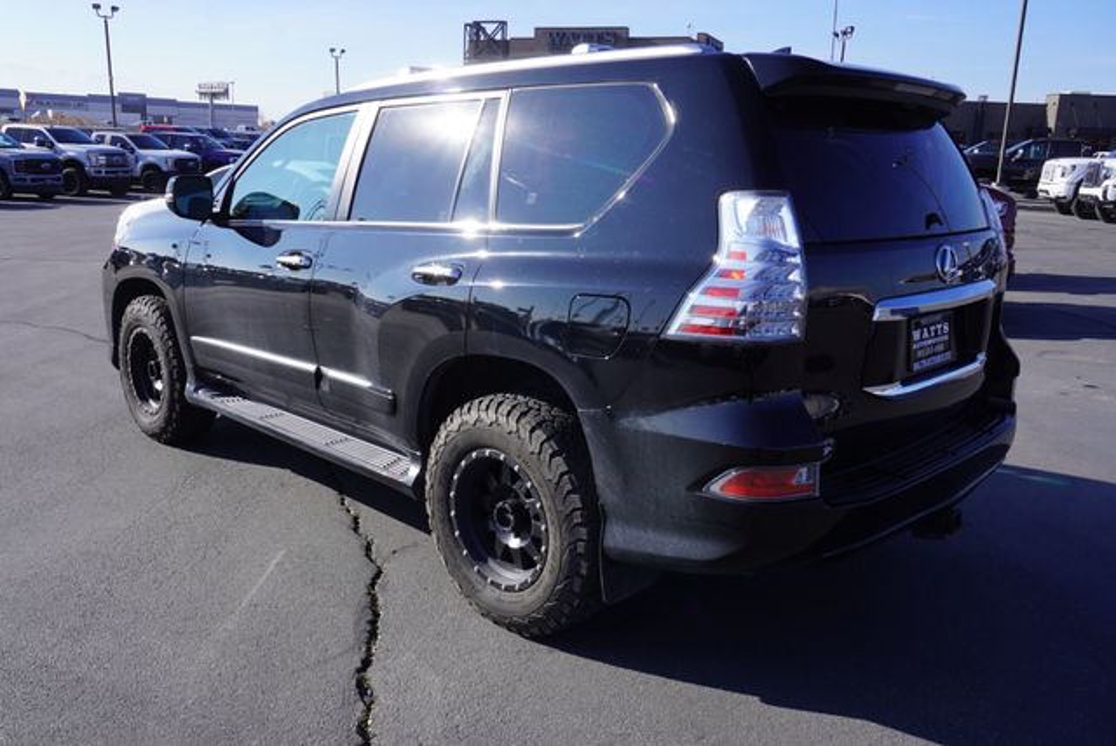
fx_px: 931
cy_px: 373
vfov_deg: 43.7
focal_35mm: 30
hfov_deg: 61.9
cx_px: 558
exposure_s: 1/125
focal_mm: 20
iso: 100
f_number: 9
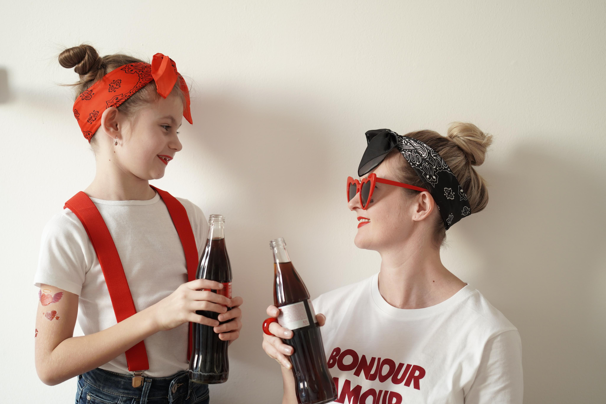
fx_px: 1431
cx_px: 303
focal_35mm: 85
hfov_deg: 23.9
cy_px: 202
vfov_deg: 16.1
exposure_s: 1/200
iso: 640
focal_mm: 85
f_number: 2.5
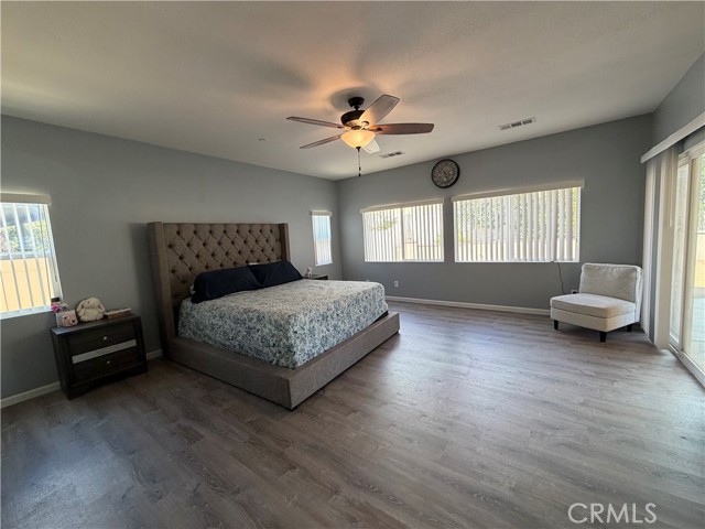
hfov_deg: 102.1
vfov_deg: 85.7
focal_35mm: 14
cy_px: 264
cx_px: 352
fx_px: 285
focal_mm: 2.22
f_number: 2.2
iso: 160
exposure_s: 1/120
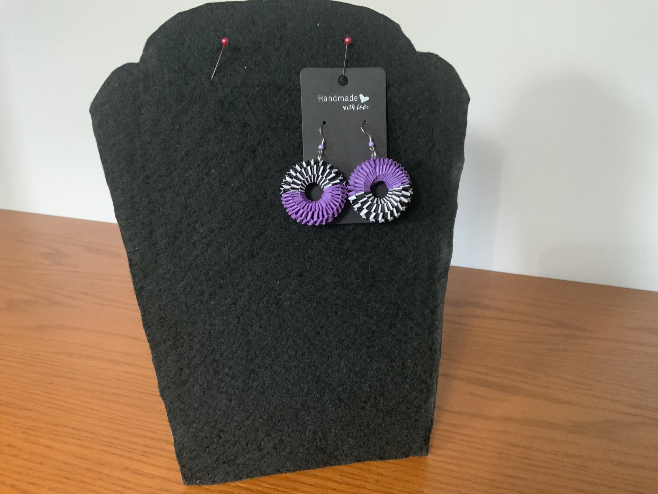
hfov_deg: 61.7
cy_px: 247
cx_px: 329
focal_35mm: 29
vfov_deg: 48.2
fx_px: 551
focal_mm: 3
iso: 320
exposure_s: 1/30
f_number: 1.8
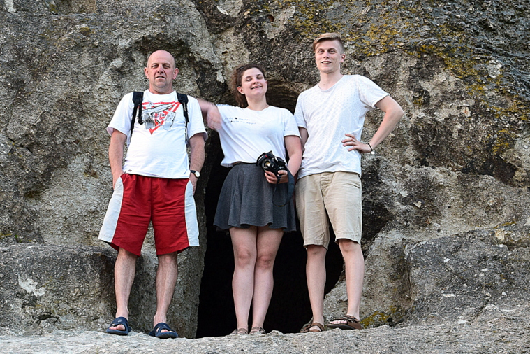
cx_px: 277
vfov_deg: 17.3
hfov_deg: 25.7
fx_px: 1163
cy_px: 175
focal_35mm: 79
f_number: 7.1
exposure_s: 1/30
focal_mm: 50
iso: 400
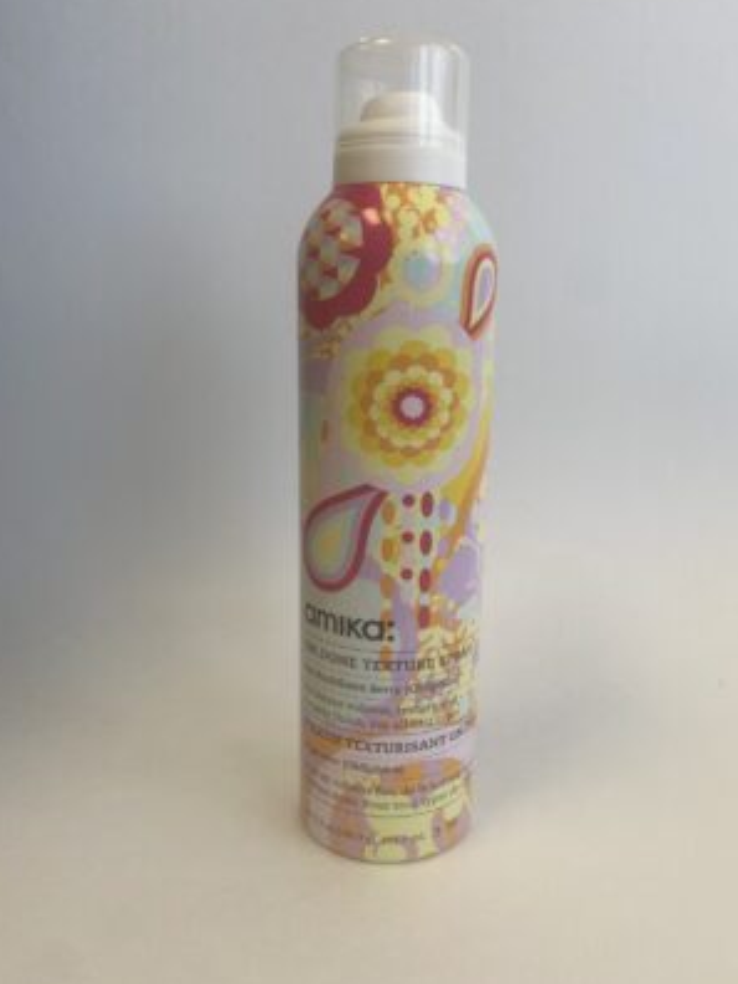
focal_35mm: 28
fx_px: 796
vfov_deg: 63.4
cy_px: 513
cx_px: 380
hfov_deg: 49.7
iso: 50
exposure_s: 1/120
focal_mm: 4.25
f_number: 1.8
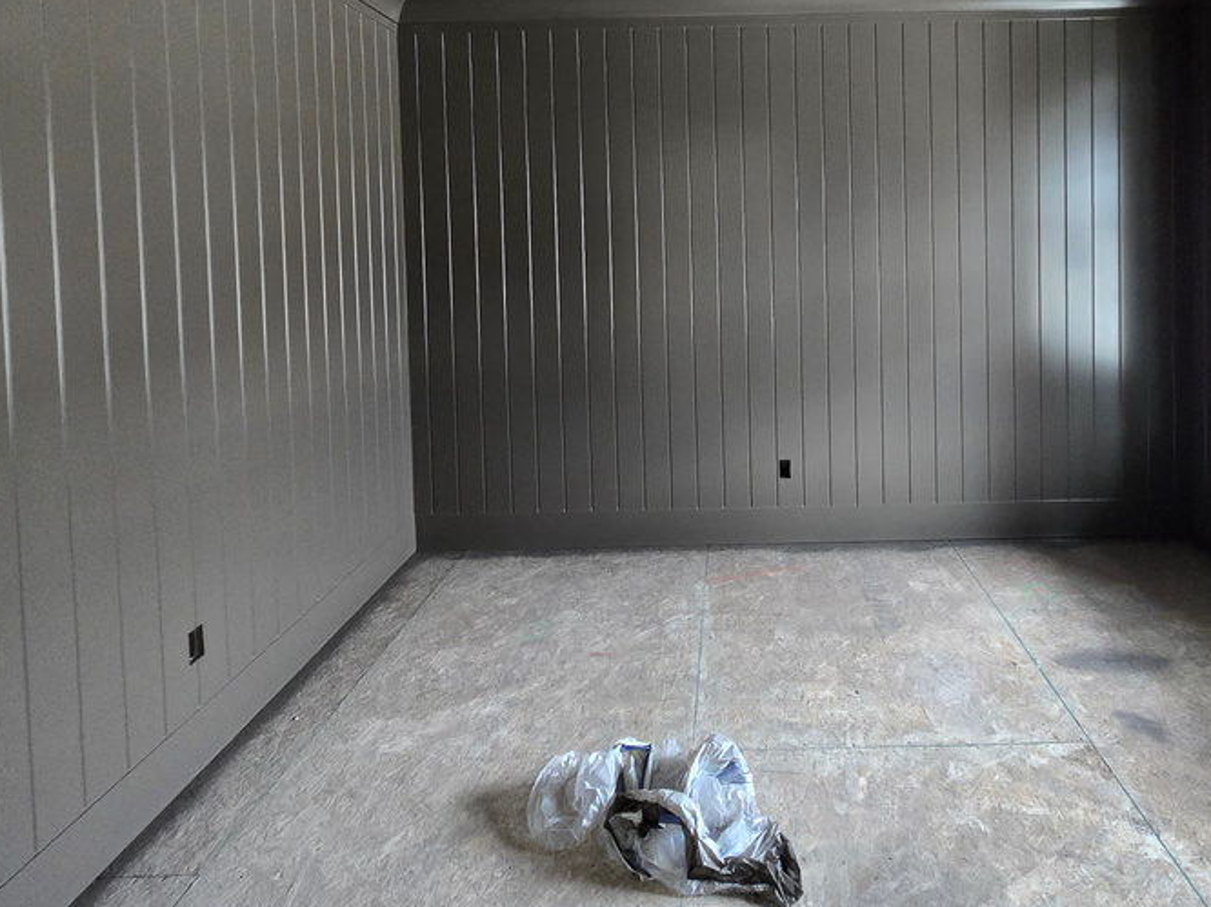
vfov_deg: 63.1
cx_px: 733
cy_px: 256
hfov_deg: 80.7
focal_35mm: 20
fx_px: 699
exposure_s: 1/60
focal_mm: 2.2
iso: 640
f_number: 2.2
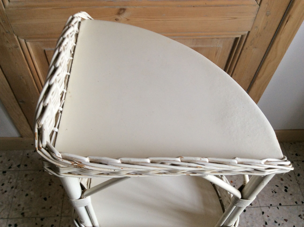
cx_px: 152
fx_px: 281
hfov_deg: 56.9
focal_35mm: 32
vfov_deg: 44.1
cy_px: 114
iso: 50
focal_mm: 3.3
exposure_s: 1/24
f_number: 2.4
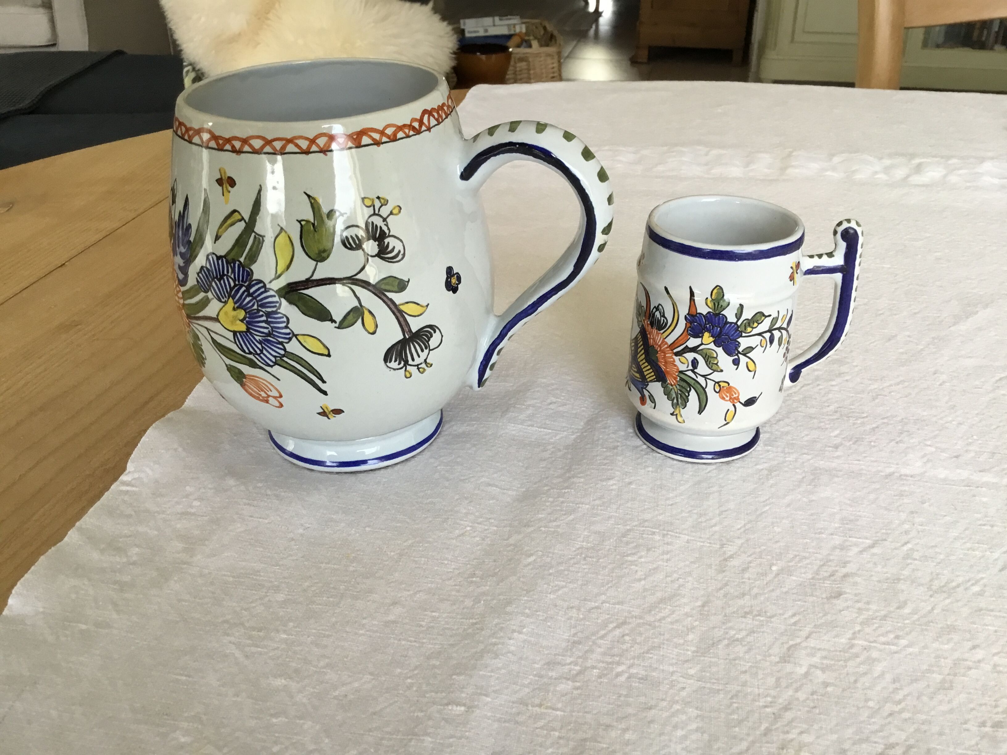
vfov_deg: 45.4
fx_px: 902
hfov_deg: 58.4
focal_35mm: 31
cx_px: 504
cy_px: 378
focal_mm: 3.3
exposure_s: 1/33
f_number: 2.4
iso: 100
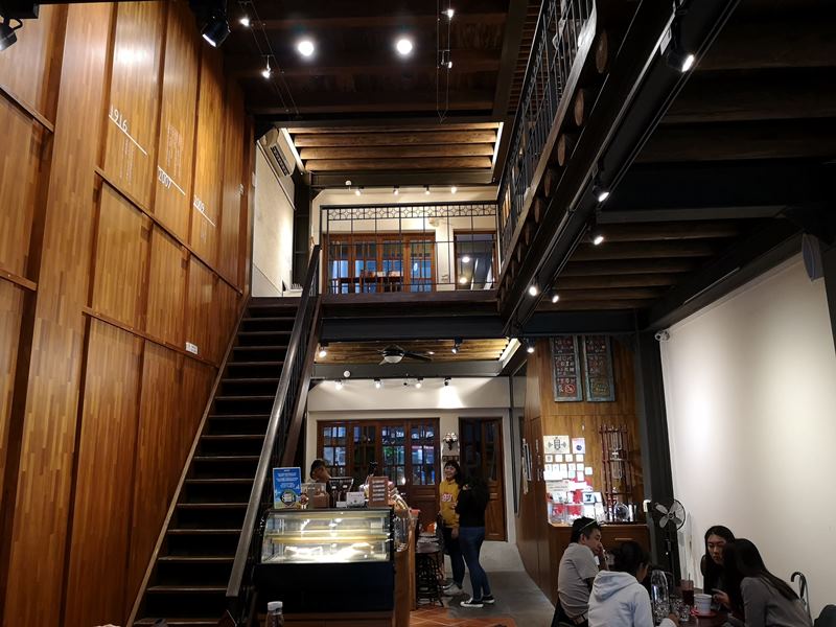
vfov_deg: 51.4
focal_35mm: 27
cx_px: 418
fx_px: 652
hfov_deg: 65.3
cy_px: 314
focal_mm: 3.95
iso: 400
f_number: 1.8
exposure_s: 1/50
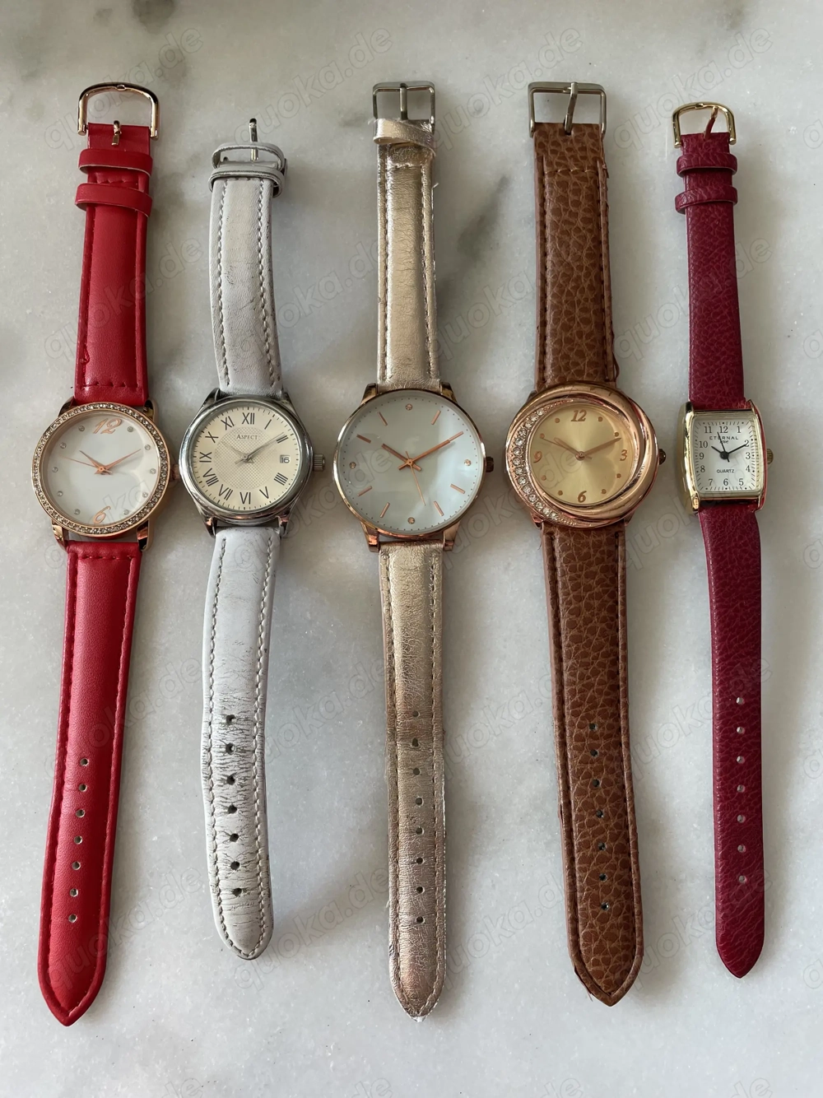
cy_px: 549
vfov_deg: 67.3
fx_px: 824
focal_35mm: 26
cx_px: 412
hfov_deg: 53.0
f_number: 1.6
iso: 50
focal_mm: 4.2
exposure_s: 1/121
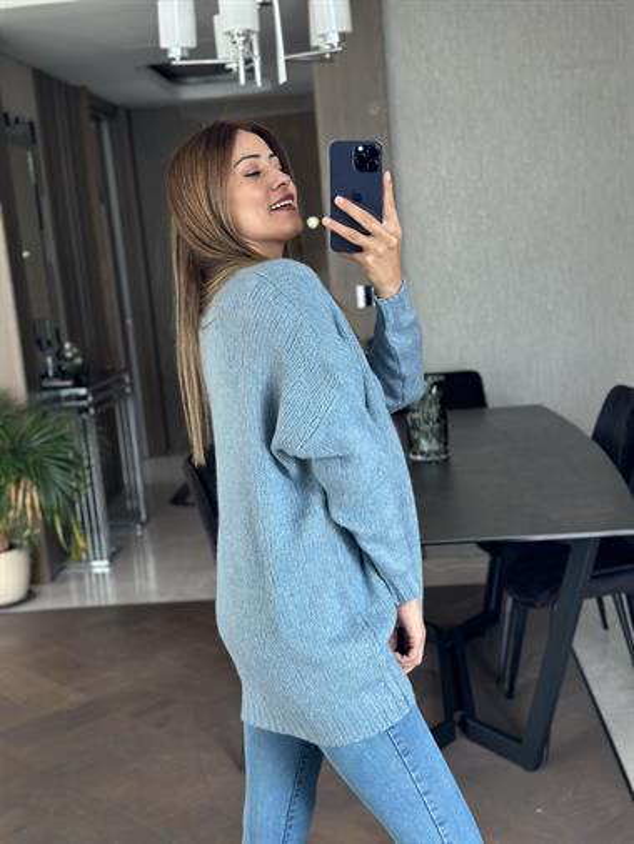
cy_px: 422
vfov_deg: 39.6
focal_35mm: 48
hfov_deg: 30.3
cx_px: 317
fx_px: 1171
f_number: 1.78
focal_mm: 6.86
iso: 125
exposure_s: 1/121
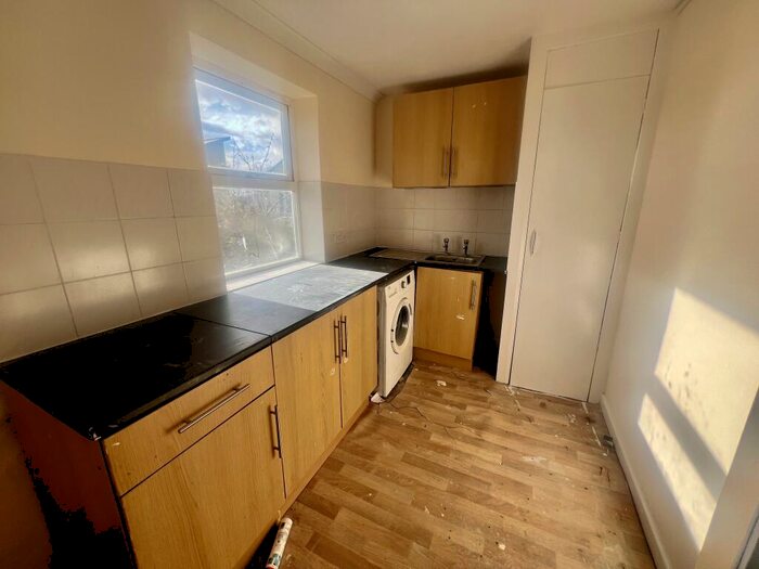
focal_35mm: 13
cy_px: 284
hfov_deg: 106.2
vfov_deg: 89.9
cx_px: 380
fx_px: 285
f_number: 1.8
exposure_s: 1/412
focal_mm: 1.57
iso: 32
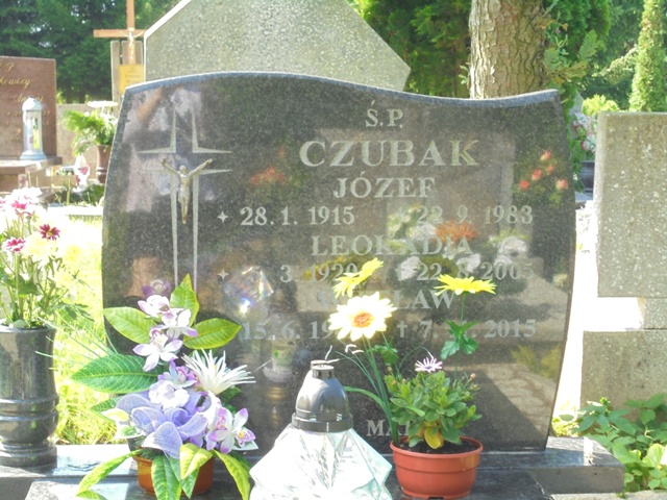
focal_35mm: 73
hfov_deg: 26.7
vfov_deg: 20.2
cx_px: 334
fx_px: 1407
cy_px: 250
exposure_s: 1/60
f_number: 6.1
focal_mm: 13.1
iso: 200
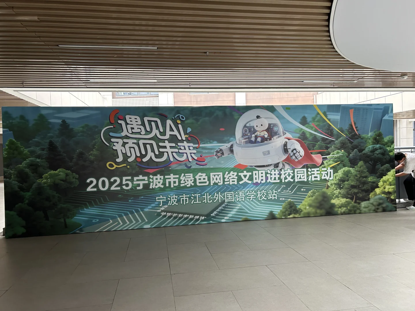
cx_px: 208
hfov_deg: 67.3
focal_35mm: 26
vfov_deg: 53.1
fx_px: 312
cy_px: 156
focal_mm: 5.7
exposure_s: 1/60
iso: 160
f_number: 1.5
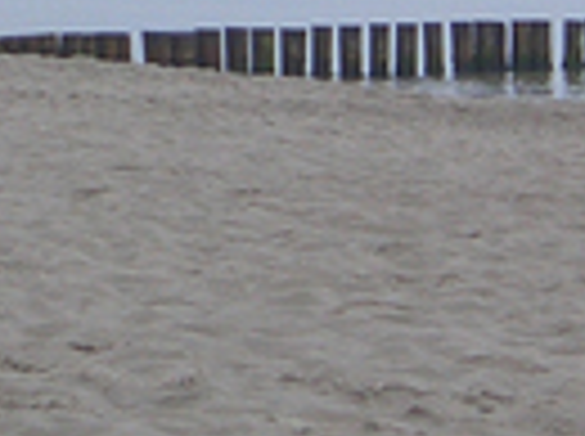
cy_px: -72
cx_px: 351
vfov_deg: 4.4
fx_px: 5702
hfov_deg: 5.9
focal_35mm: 338
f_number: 5.5
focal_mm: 9.7
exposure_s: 1/125
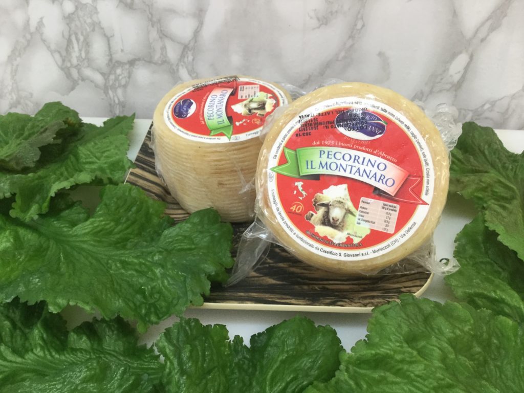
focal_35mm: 31
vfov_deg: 45.4
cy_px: 196
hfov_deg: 58.4
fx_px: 469
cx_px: 262
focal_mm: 3.3
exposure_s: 1/33
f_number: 2.4
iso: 64
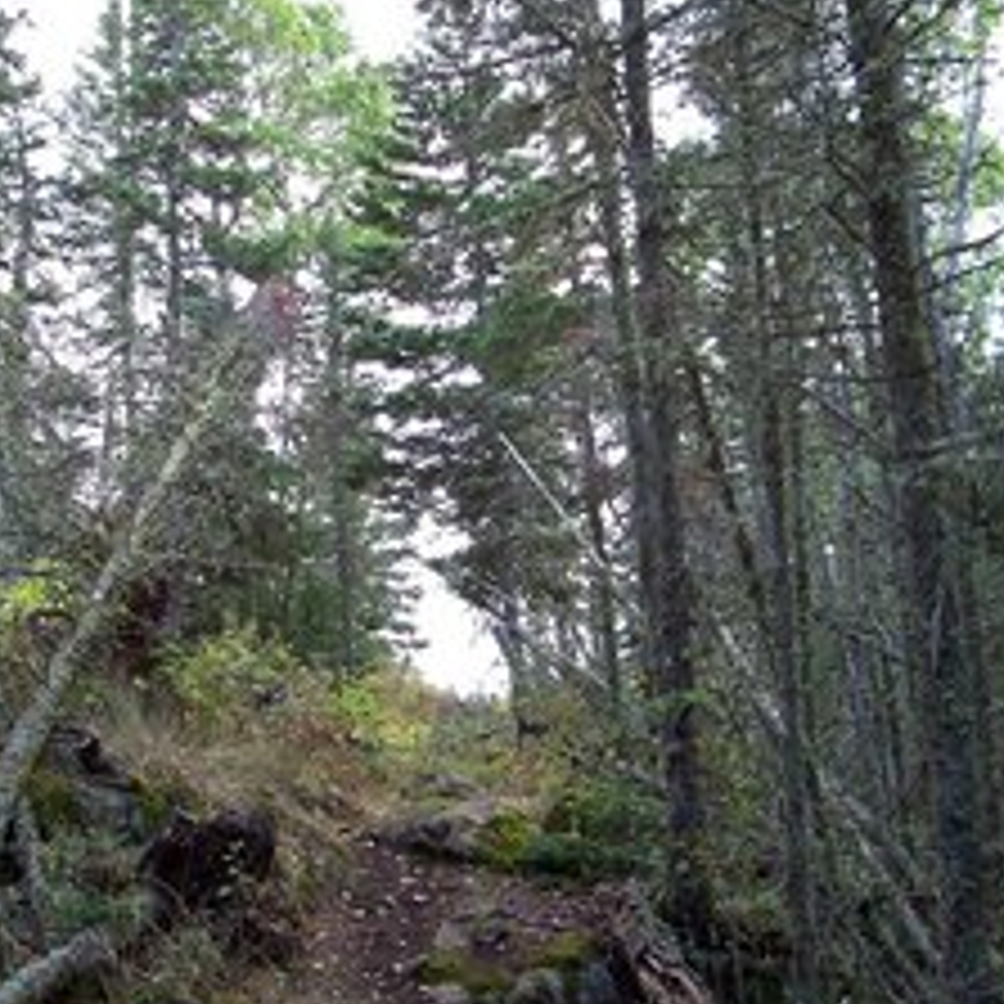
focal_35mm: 54
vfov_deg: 31.6
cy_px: 594
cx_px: 446
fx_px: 1772
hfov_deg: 31.6
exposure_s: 1/107
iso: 80
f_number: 2.7
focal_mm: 5.6
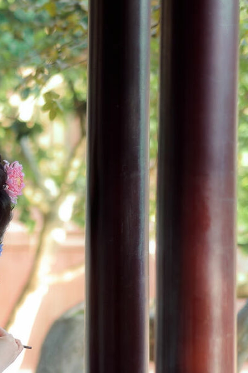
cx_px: -39
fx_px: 2356
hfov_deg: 6.0
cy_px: 348
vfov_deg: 9.0
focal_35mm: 228
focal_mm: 85
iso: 250
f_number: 1.8
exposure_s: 1/320
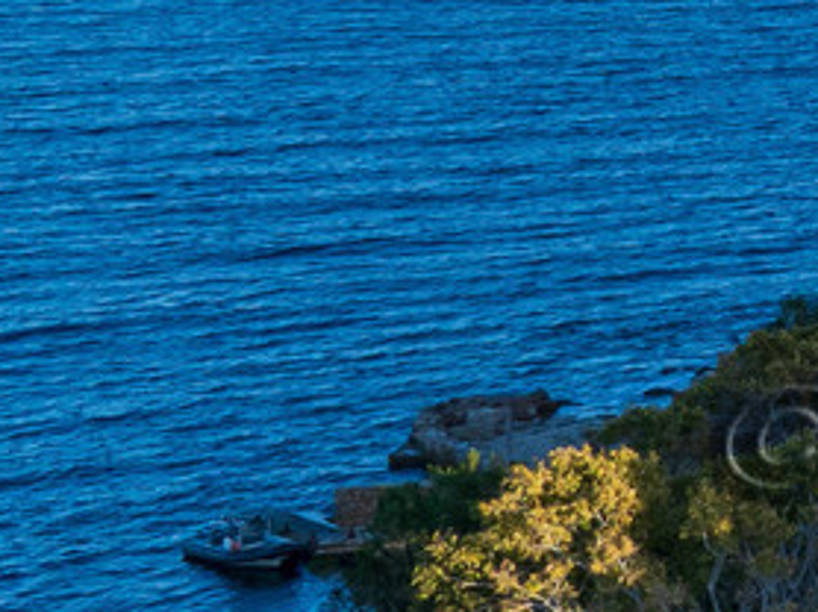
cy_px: -338
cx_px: 2339
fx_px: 3258
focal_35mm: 138
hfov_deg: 10.6
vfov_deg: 10.3
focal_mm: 12.3
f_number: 9
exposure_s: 1/100
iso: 100
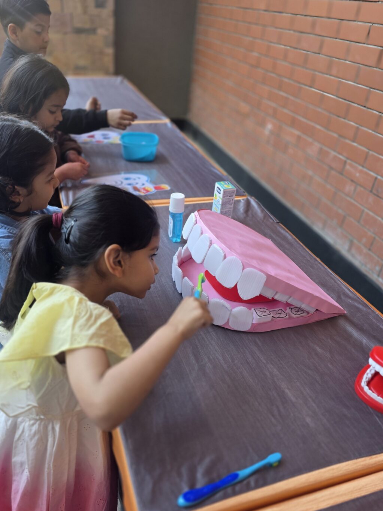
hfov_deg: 51.2
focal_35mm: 27
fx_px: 398
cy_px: 276
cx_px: 165
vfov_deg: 65.2
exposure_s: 1/180
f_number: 1.7
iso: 100
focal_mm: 6.3
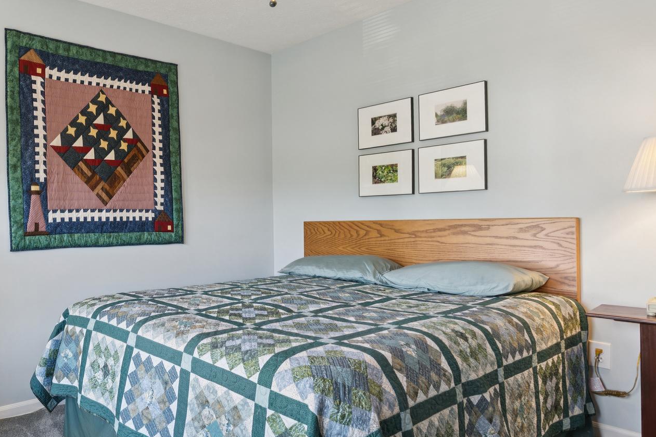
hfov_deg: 62.8
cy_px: 237
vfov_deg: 48.2
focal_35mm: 27
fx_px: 489
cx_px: 145
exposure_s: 1/4
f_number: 8
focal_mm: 16.5
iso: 200
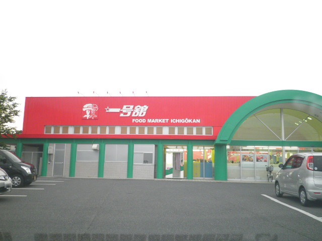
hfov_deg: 58.4
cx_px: 161
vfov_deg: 45.4
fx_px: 288
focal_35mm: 31
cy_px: 120
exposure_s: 1/40
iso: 160
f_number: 2.9
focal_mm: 5.5
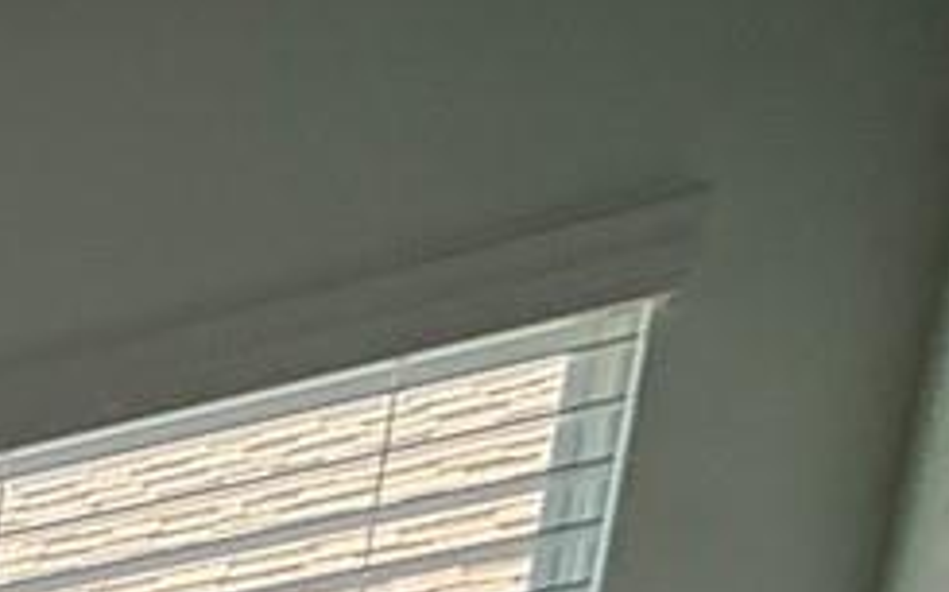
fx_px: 2508
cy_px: 2217
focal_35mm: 97
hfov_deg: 12.2
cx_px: -1747
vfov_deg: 8.5
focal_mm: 2.22
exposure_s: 1/120
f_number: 2.2
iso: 250
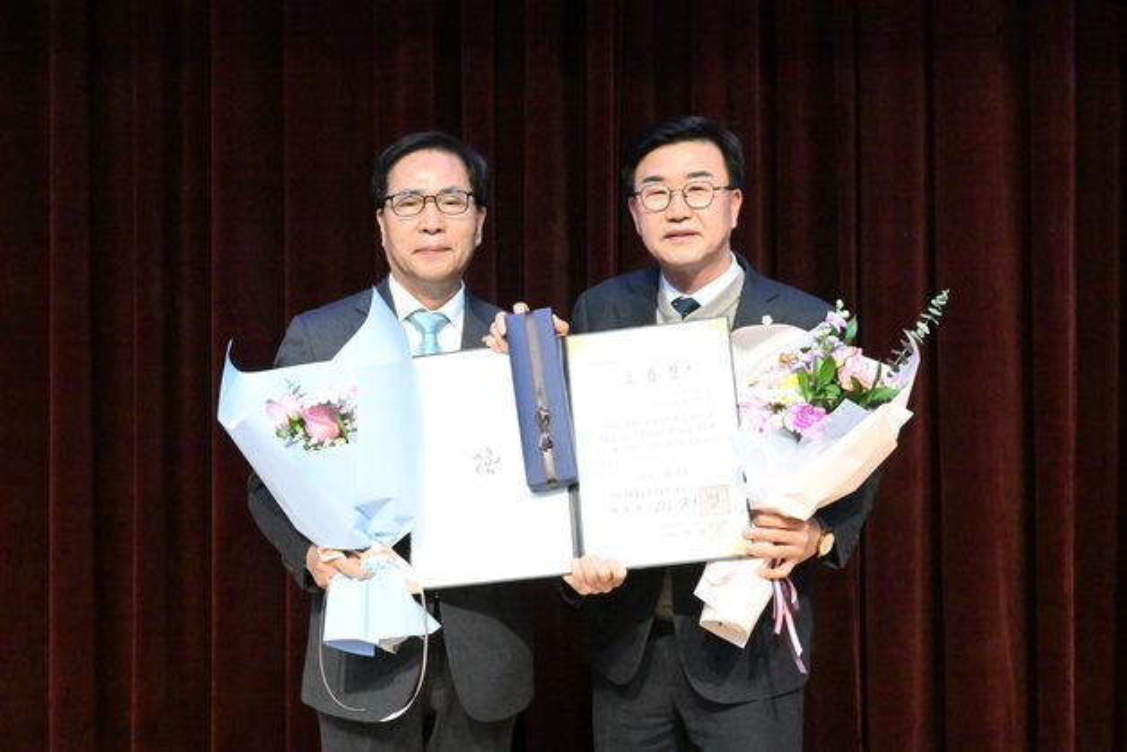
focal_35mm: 48
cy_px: 376
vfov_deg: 28.1
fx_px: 1503
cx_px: 564
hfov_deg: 41.1
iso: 32000
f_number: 22
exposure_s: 1/200
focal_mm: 48
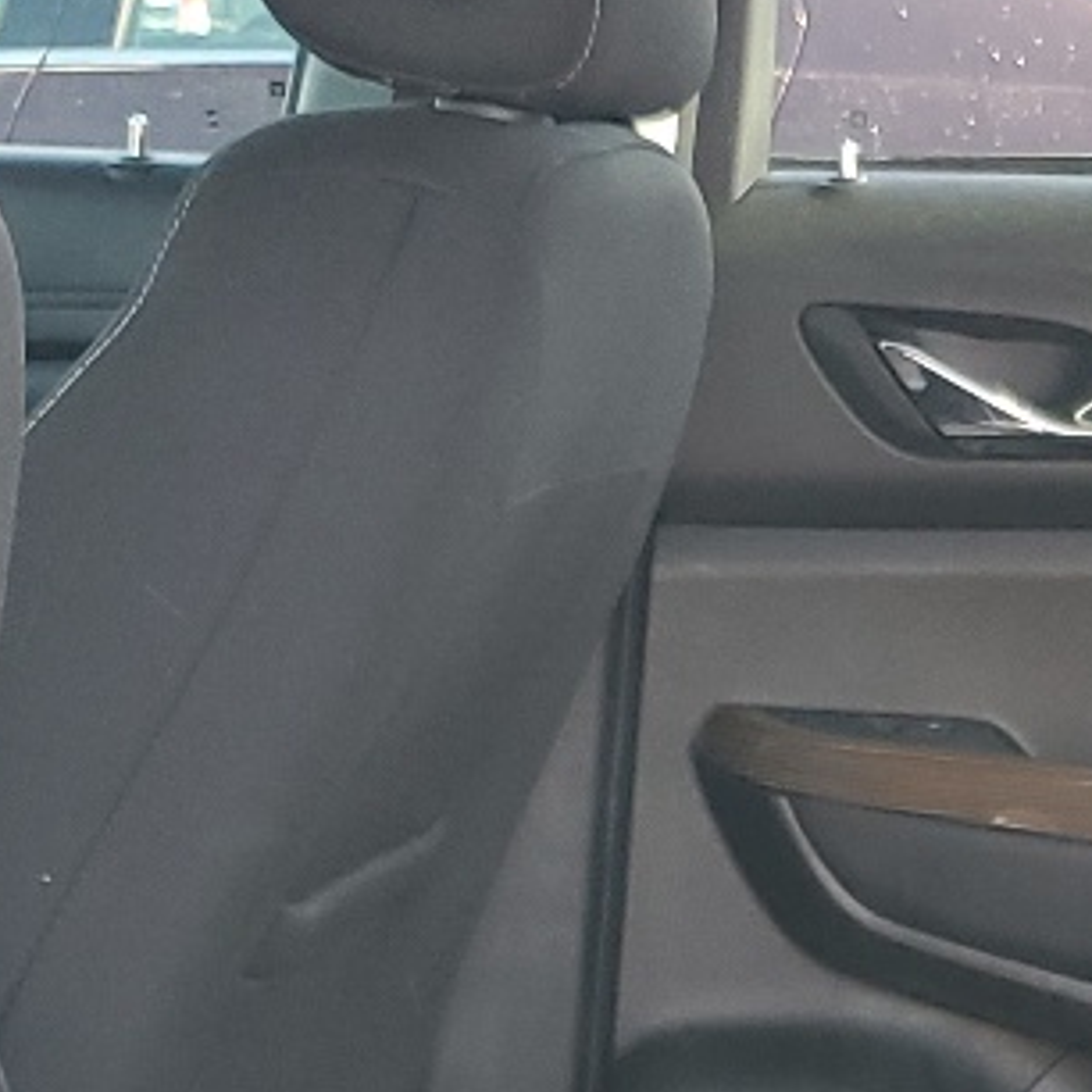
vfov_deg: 14.1
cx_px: 1488
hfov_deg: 13.9
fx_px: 4283
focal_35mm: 120
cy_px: 1295
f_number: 1.5
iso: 69
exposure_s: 1/60.2
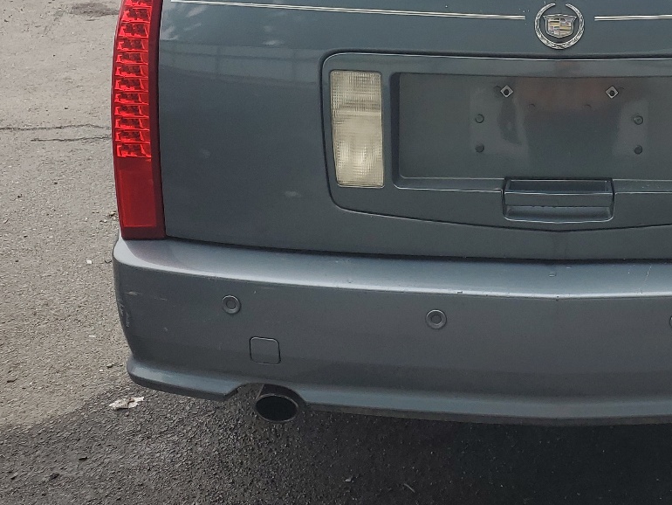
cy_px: 70
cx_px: 566
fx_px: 1049
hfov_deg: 34.1
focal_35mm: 54
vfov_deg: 26.3
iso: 50
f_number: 1.5
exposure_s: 1/294
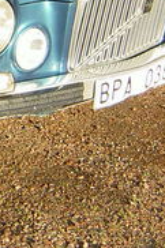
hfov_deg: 9.2
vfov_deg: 14.5
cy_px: 1
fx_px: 957
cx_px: -175
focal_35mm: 139
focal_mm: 6.3
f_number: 3
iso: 50
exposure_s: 1/200
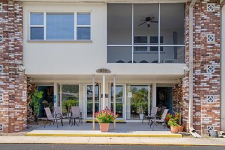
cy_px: 71
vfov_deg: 51.2
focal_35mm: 25
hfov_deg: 71.5
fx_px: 156
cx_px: 106
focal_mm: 20
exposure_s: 1/160
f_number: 8
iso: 320
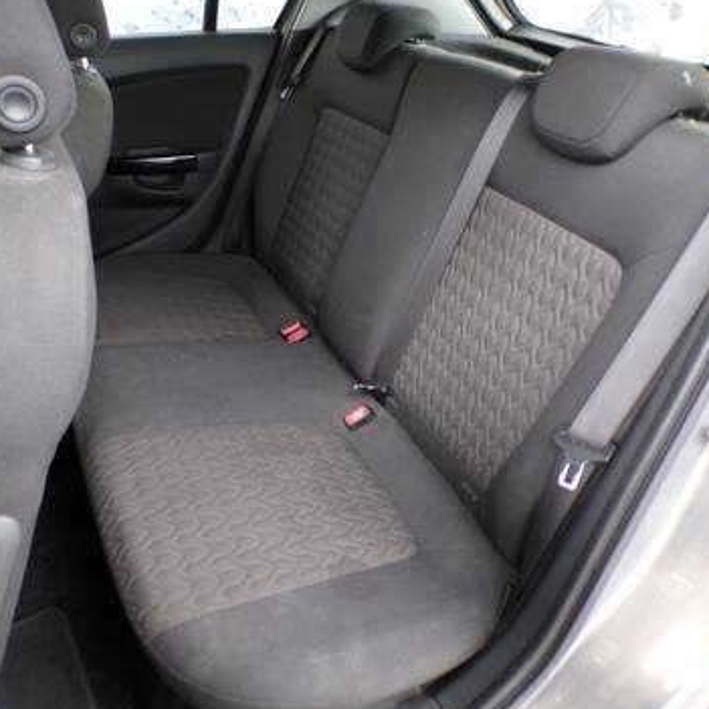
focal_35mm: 29
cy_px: 353
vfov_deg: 55.6
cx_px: 378
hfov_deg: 55.6
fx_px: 672
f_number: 3
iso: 200
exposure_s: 1/28
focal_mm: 4.3
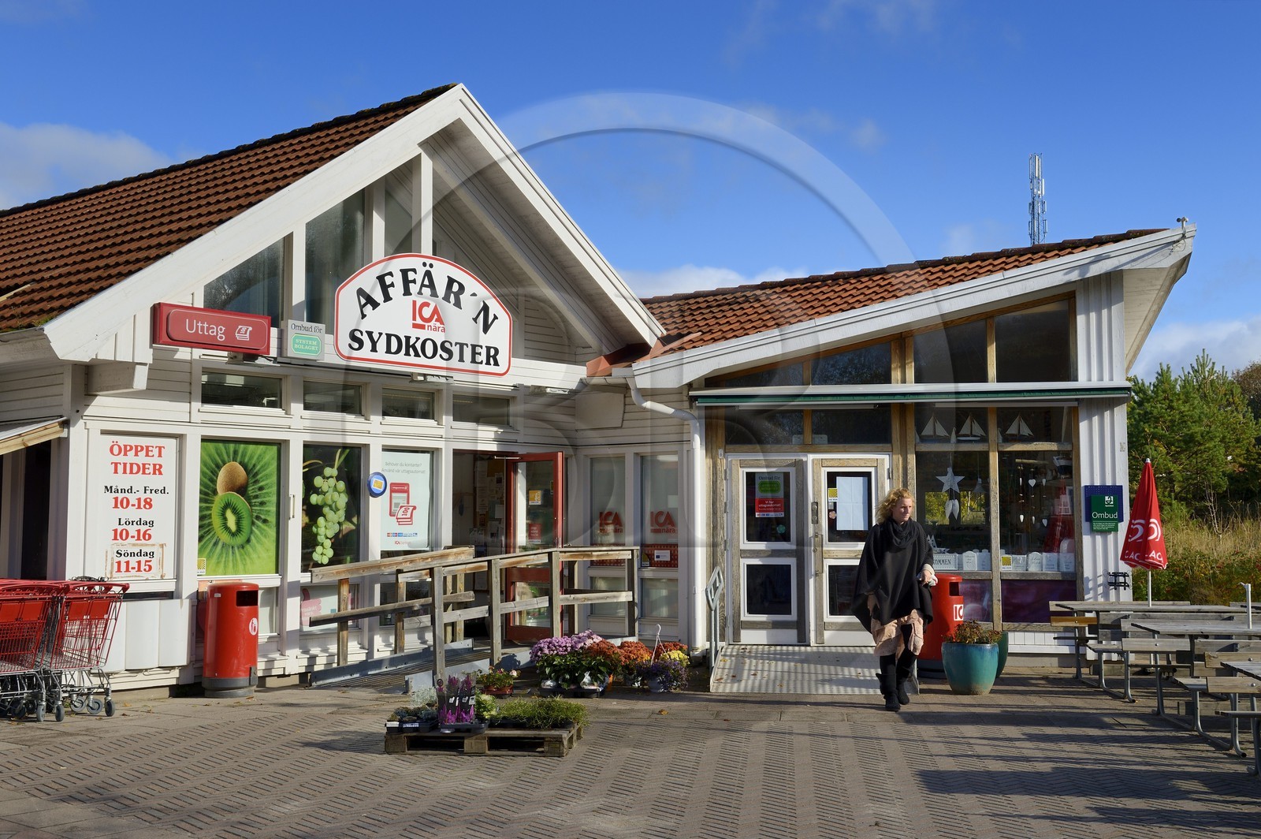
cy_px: 420
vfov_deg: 31.8
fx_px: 1470
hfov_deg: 46.4
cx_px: 630
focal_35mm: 42
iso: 200
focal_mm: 42
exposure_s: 1/250
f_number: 11
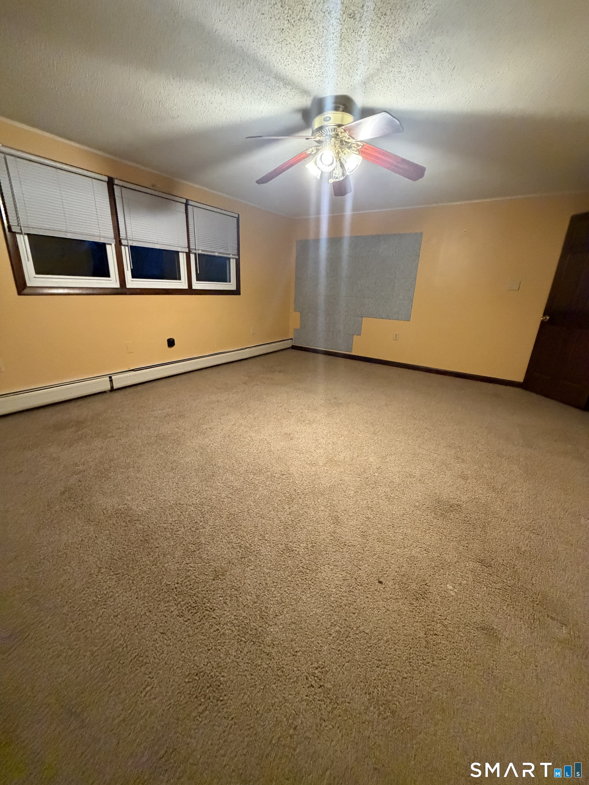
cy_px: 392
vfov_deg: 102.1
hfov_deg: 85.7
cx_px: 294
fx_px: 318
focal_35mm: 14
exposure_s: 1/60
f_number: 2.2
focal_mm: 2.22
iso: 800
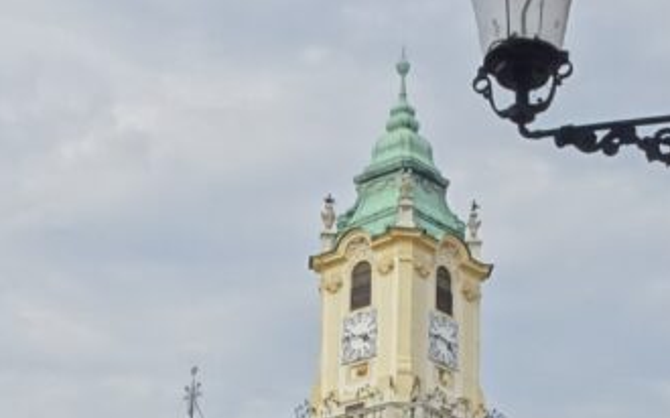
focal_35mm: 79
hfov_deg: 26.1
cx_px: 240
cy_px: 515
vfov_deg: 15.8
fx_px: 1442
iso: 80
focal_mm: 4.1
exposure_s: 1/400
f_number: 4
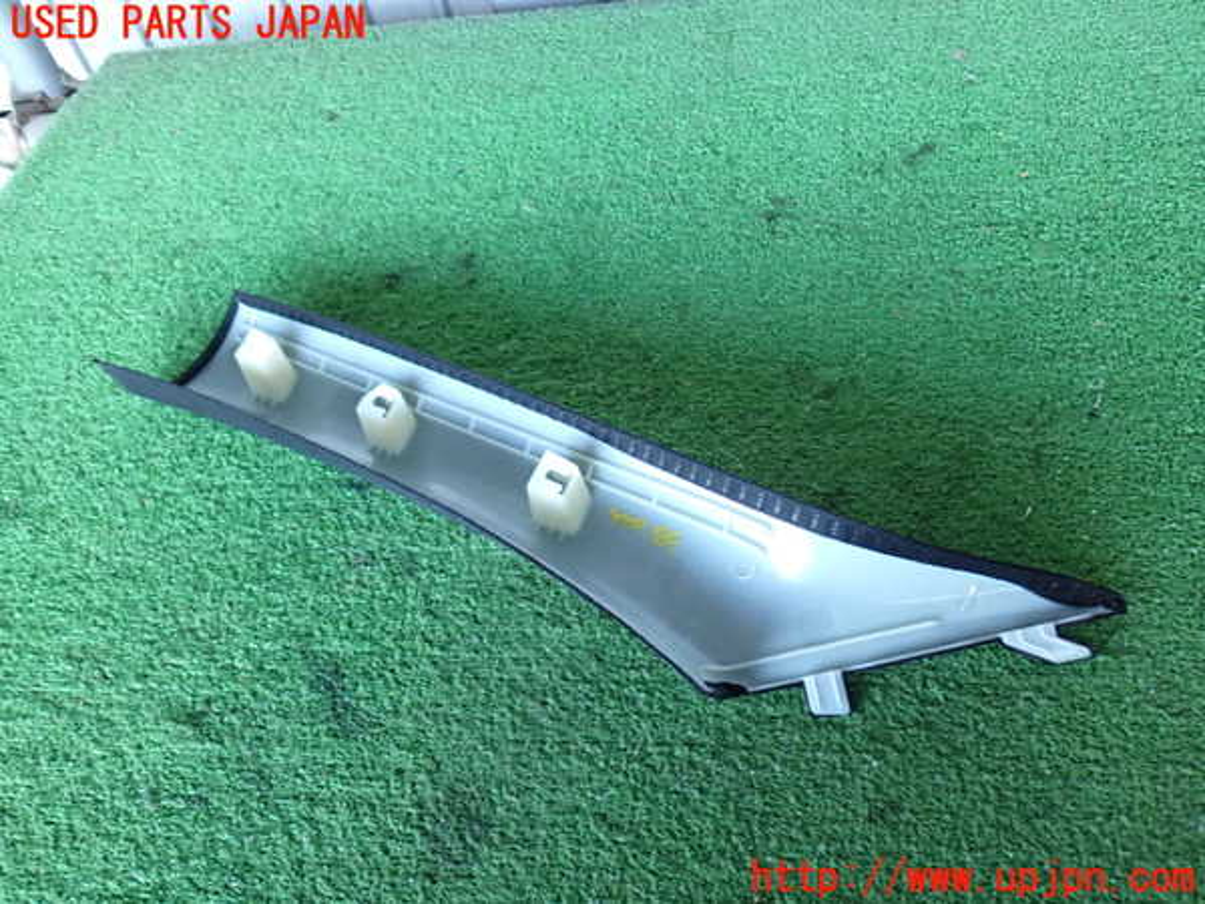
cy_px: 452
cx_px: 602
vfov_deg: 44.2
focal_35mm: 32
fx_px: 1114
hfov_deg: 56.8
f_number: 2.4
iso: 320
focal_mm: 5.79
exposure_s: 1/30
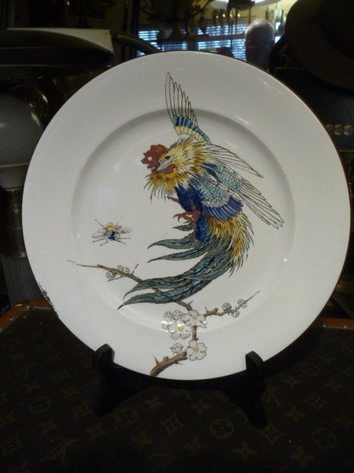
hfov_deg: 49.7
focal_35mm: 28
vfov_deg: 63.4
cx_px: 177
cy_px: 236
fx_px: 382
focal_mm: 4.7
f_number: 3.3
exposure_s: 1/30
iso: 250
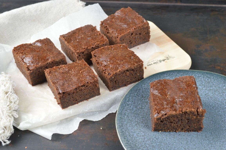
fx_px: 339
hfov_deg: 36.9
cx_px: 113
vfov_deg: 25.0
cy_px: 75
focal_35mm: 54
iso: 100
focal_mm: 36
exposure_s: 1/2
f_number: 8
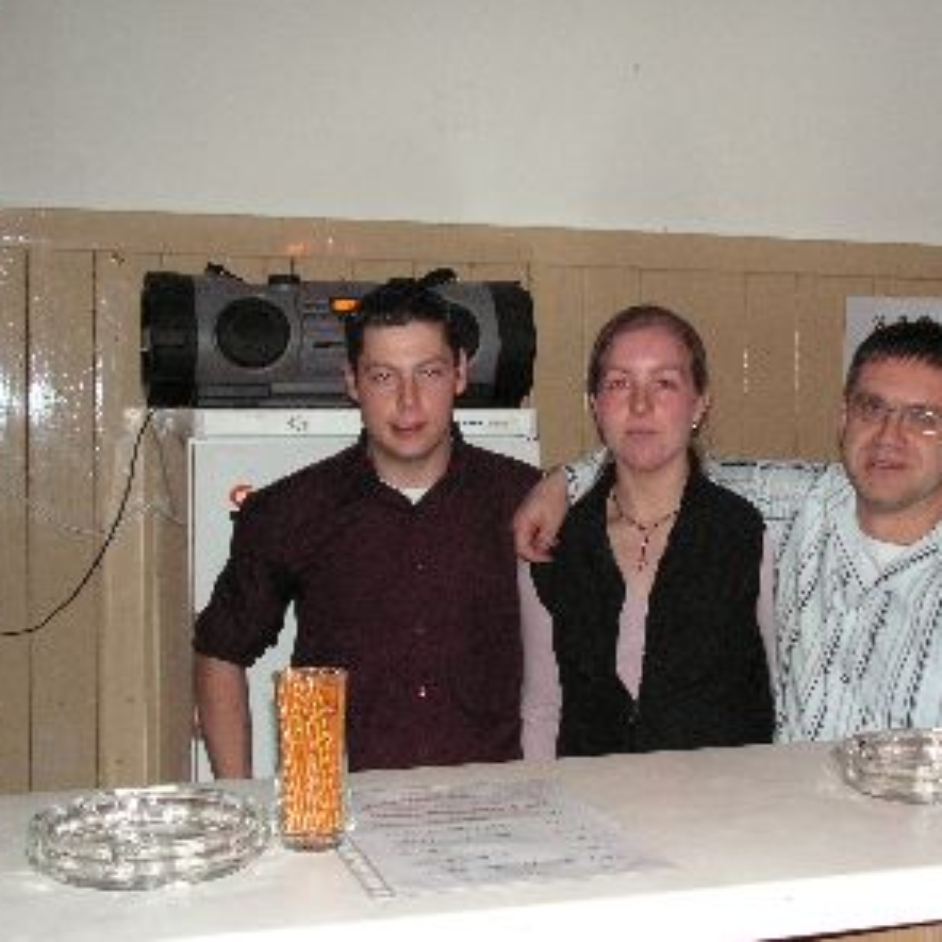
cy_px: 466
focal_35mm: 54
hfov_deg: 31.5
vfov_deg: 31.6
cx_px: 591
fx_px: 1663
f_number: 3.2
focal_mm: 7.6
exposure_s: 1/40
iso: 160
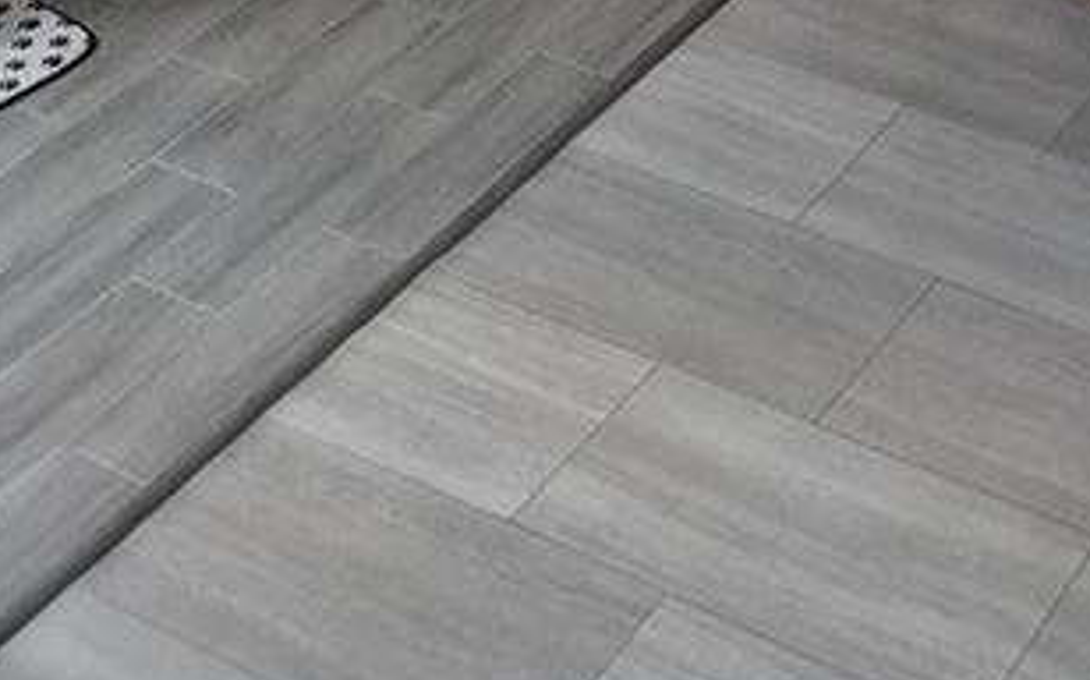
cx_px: 1065
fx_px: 2820
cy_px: -1116
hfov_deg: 21.2
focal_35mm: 95
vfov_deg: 10.9
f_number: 1.8
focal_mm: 5.4
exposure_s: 1/120
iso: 250
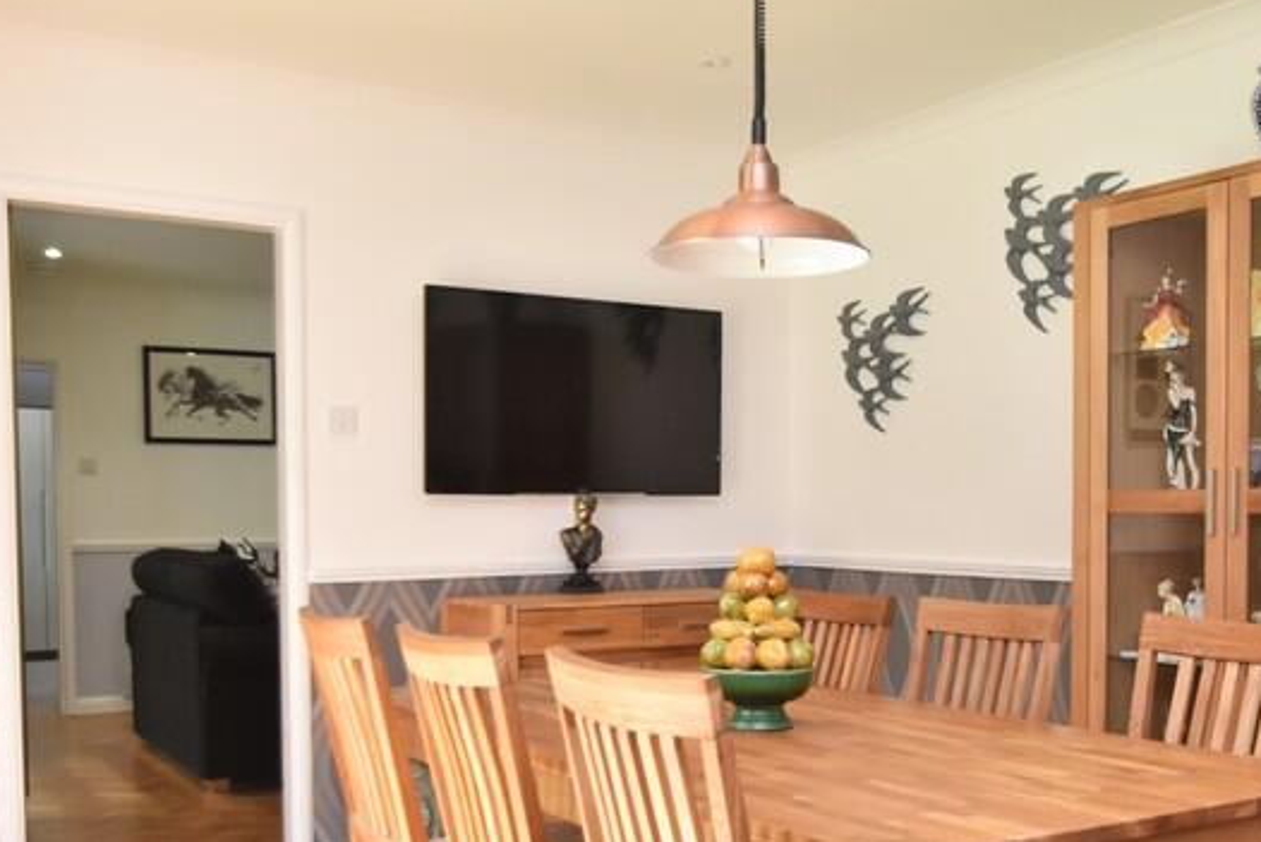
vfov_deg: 34.8
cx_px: 813
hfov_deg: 50.0
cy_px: 560
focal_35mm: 38
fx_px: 1330
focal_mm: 13
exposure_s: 1/200
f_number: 5
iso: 640
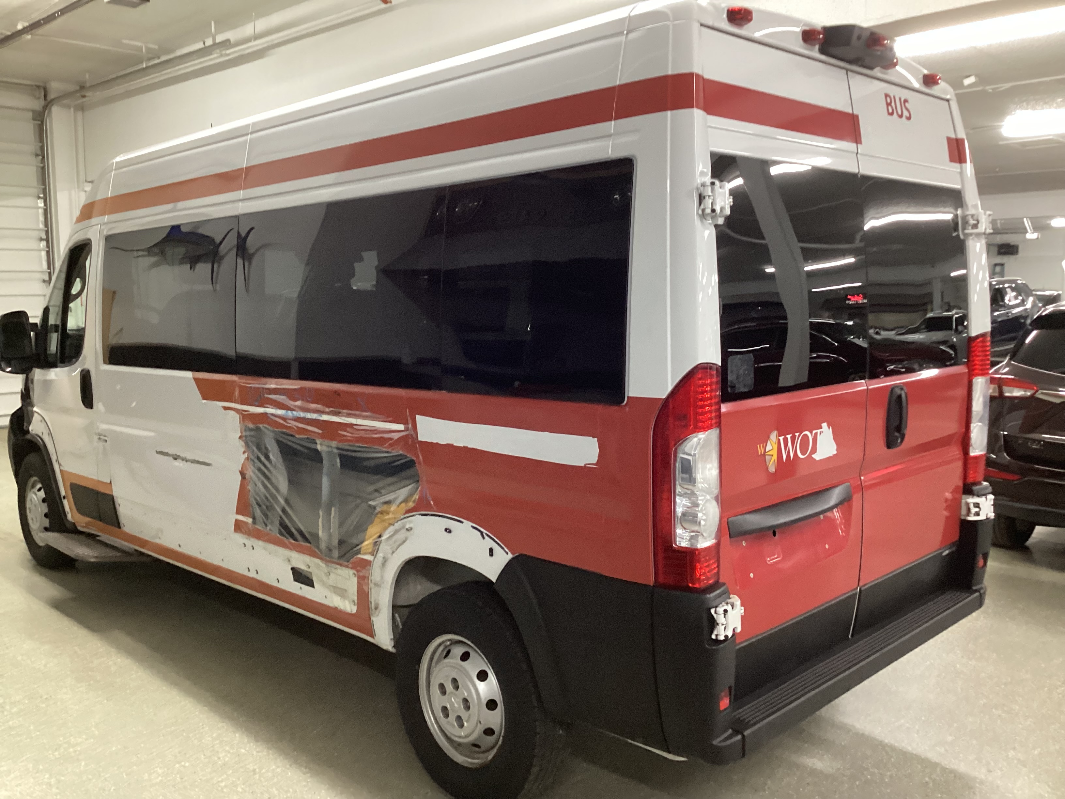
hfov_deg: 58.4
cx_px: 532
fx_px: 954
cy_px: 400
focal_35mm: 31
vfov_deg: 45.4
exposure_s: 1/40
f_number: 2.4
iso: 320
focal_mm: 3.3
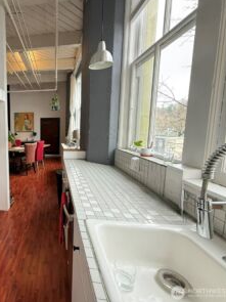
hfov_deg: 60.6
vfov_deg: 84.7
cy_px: 149
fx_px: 166
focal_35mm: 19
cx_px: 33
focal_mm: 2.22
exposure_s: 1/99
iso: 200
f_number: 2.2
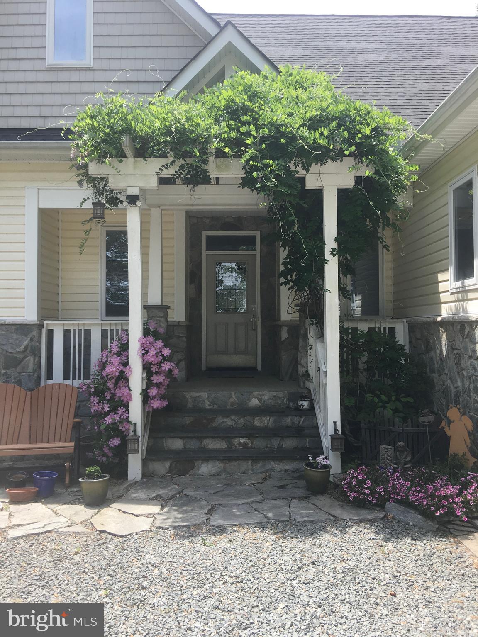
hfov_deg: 48.2
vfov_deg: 61.7
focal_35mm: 29
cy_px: 318
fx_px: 534
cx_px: 239
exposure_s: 1/545
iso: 25
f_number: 2.2
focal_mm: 4.15
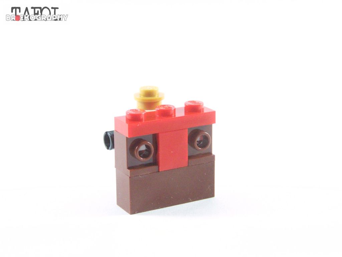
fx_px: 741
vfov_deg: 19.6
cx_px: 171
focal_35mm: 75
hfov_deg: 26.0
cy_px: 128
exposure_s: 1/60
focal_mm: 12.4
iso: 400
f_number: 4
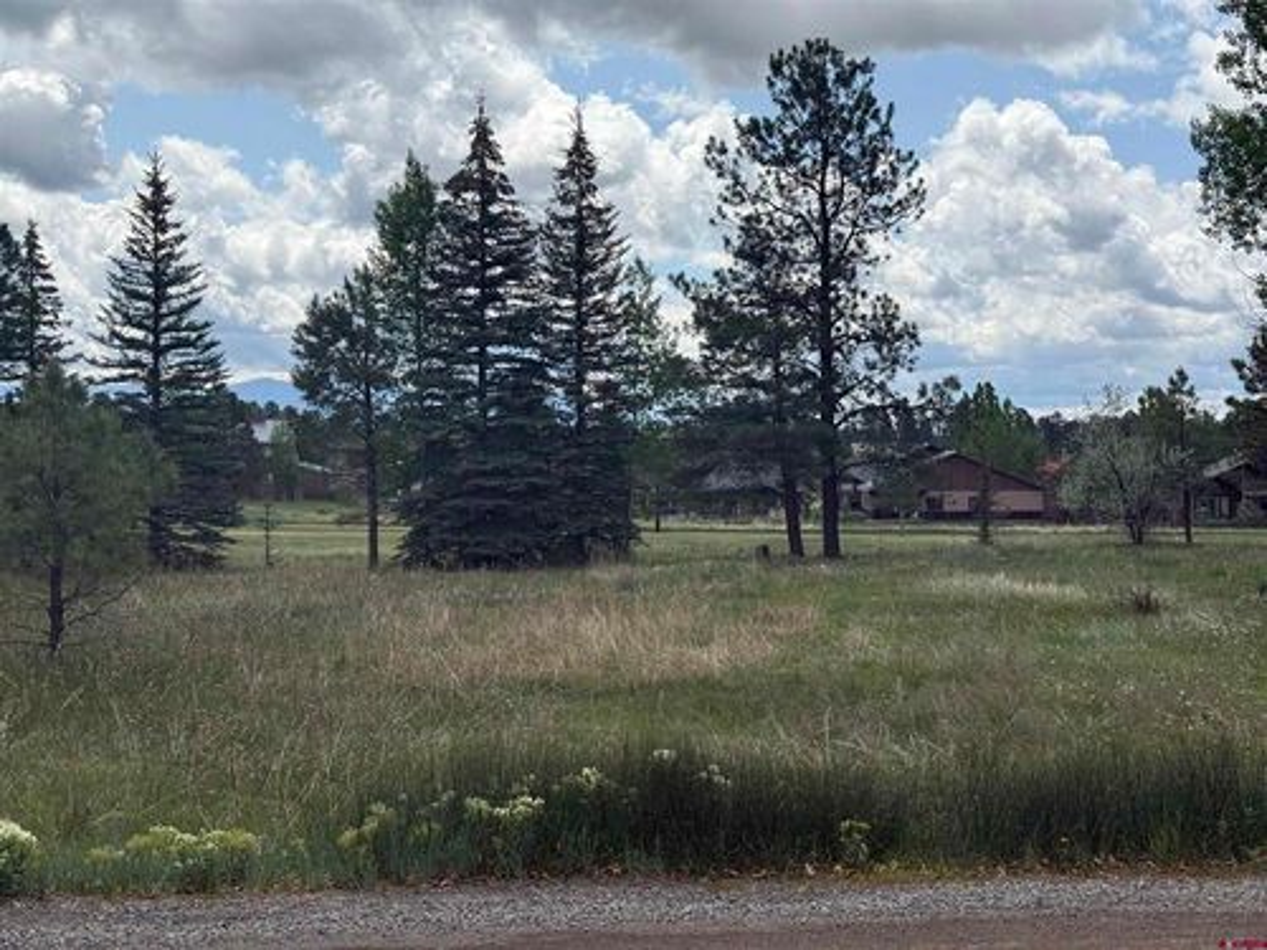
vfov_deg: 30.3
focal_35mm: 48
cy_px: 475
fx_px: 1757
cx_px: 634
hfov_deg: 39.7
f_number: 1.78
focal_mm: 6.76
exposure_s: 1/5587
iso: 80
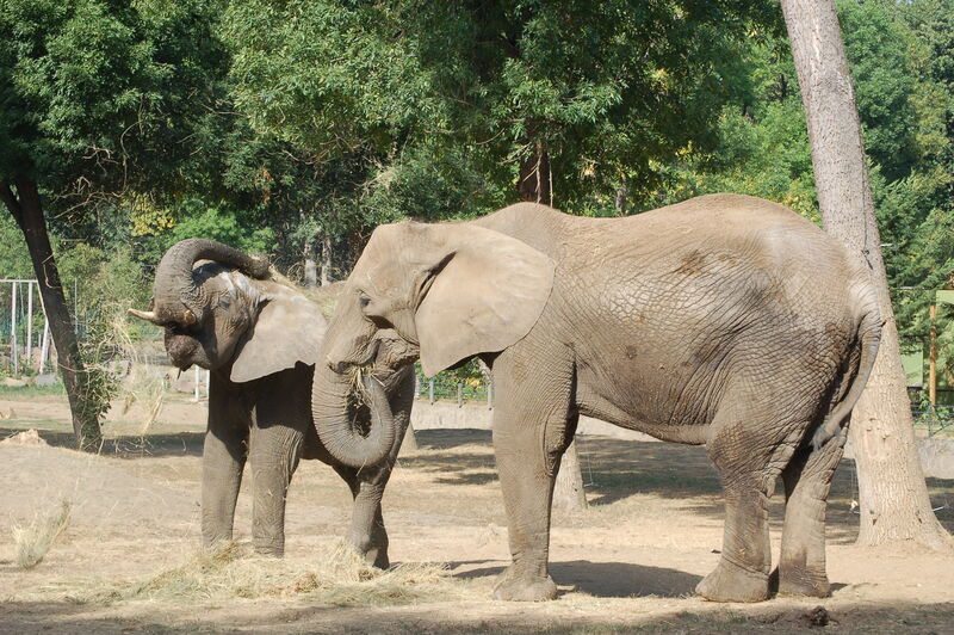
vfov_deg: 13.8
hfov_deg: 20.6
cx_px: 477
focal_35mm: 99
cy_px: 318
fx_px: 2621
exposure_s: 1/250
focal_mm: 66
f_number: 10
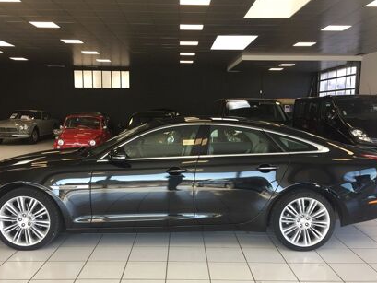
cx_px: 184
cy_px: 160
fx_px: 370
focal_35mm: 34
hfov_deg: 53.9
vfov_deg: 41.7
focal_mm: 4.15
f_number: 2.2
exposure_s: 1/100
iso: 50
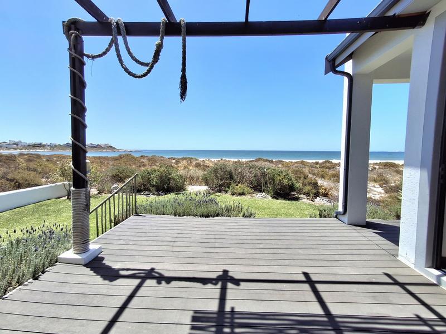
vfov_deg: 78.1
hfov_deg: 94.5
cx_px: 223
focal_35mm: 16
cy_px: 167
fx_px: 206
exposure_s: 1/1667
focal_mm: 1.64
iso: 40
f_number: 2.2
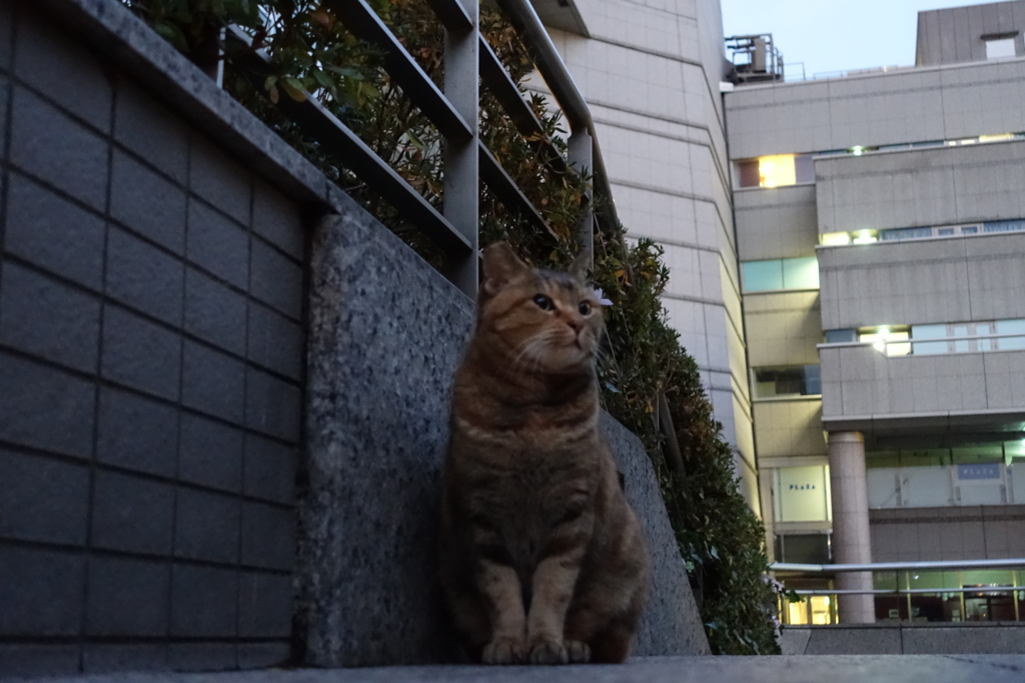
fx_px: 1367
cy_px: 342
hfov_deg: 41.1
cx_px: 512
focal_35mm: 48
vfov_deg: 28.1
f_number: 2.8
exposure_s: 1/6
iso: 3200
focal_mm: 17.49
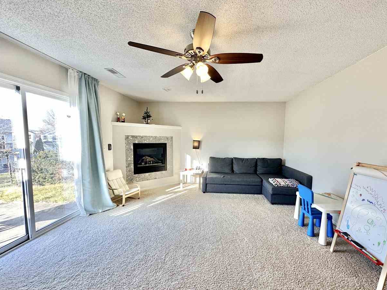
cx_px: 206
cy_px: 153
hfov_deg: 98.0
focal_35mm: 15
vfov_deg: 81.7
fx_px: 168
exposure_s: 1/120
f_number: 2.2
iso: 125
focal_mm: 2.22
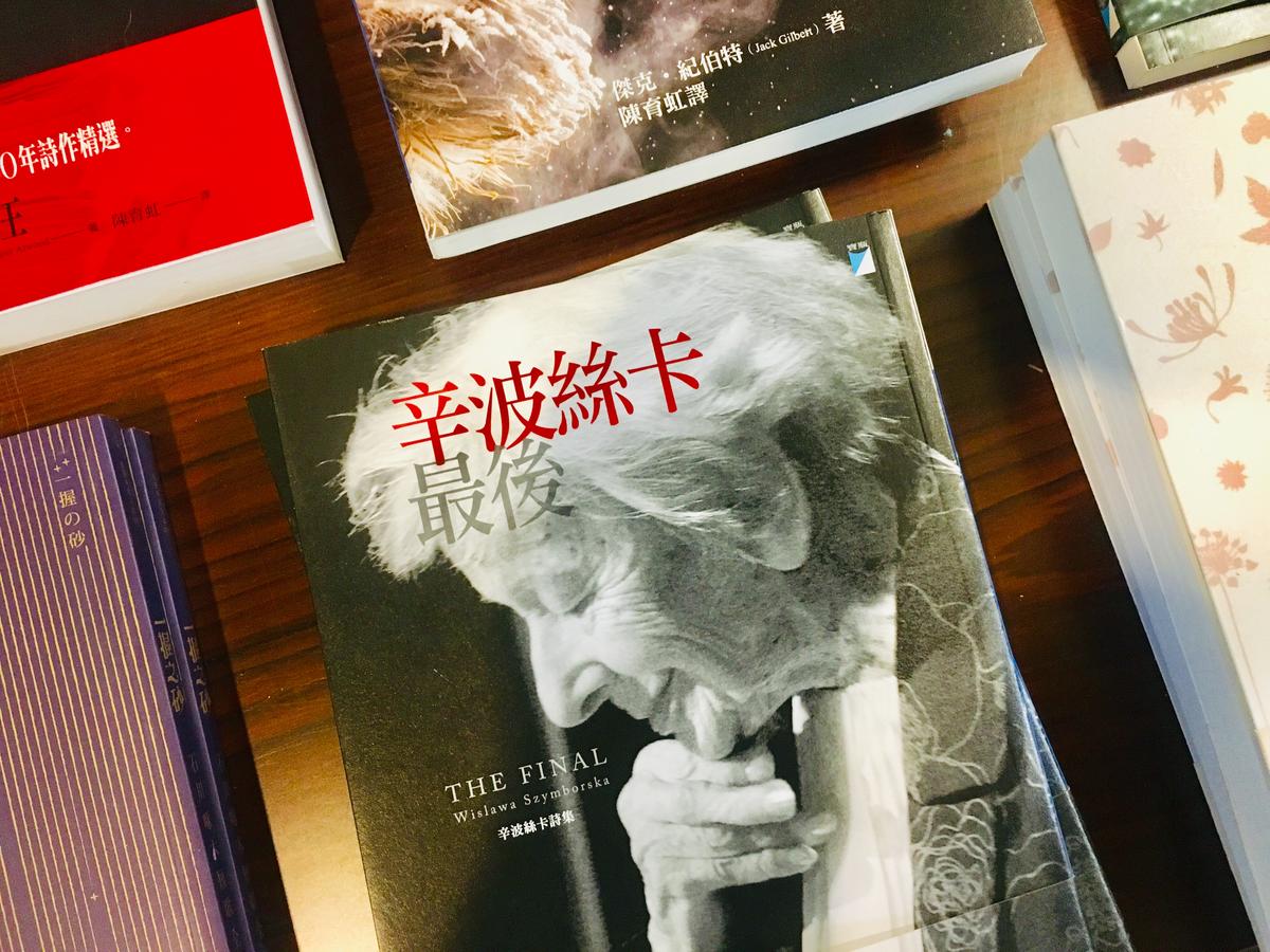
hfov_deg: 61.7
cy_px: 476
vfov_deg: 48.2
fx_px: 1064
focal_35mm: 29
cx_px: 635
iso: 200
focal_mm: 4.15
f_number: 2.2
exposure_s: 1/17
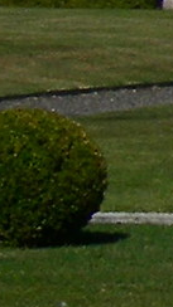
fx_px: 4467
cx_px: 1464
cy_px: -18
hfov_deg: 2.0
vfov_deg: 3.9
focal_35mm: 547
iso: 50
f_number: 5.4
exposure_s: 1/1073
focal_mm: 10.6
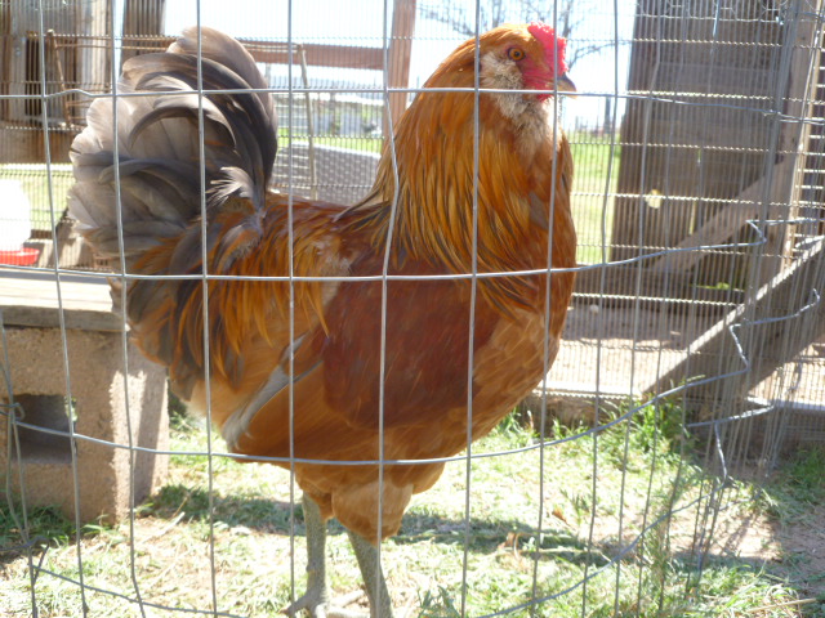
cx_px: 412
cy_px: 309
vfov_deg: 35.1
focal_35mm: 41
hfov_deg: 45.8
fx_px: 977
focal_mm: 7.4
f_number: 3.7
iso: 100
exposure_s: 1/125
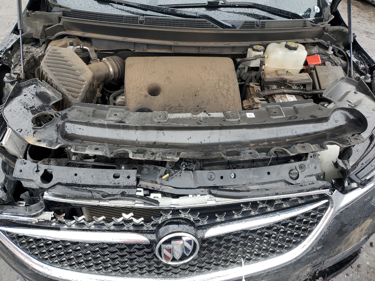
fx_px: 282
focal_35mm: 26
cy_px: 140
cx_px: 188
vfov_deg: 53.1
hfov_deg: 67.3
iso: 50
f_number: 1.5
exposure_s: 1/345
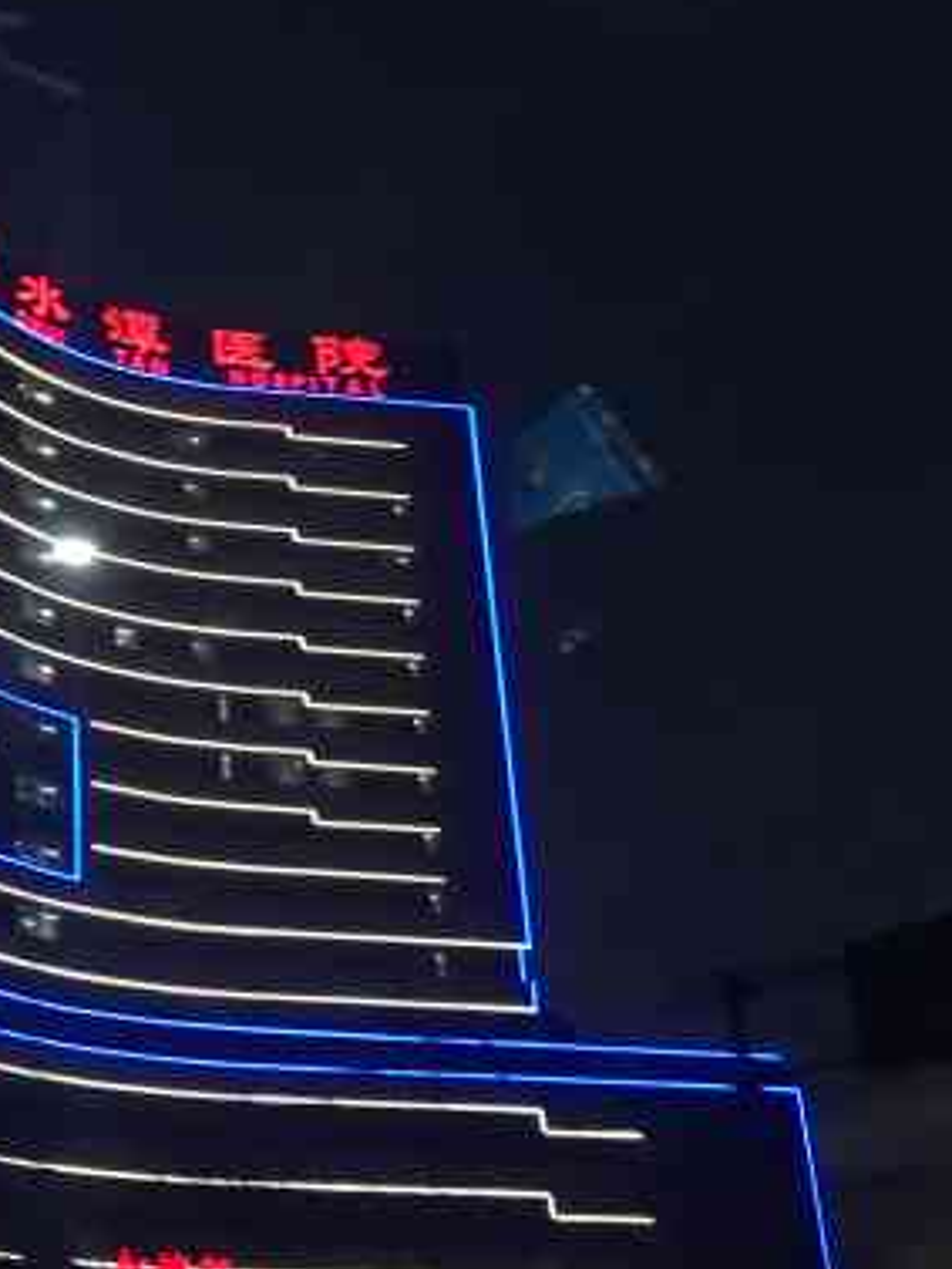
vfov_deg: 36.8
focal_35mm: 52
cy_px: 567
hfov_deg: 26.2
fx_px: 1906
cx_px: -50
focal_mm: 3.99
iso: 80
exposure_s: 1/7
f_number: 1.8
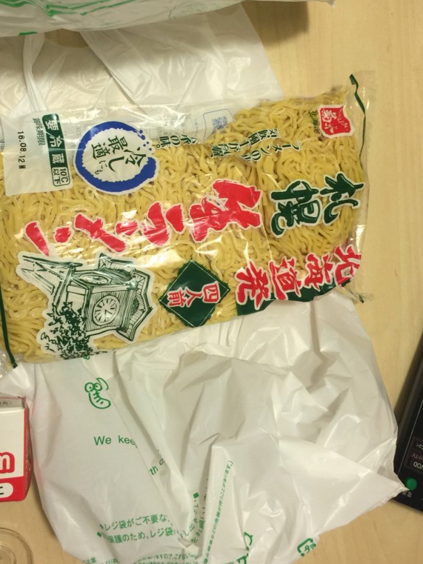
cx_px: 164
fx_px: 635
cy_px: 229
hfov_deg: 36.7
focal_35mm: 39
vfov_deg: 47.6
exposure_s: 1/15
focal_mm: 4.15
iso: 32
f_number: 2.2
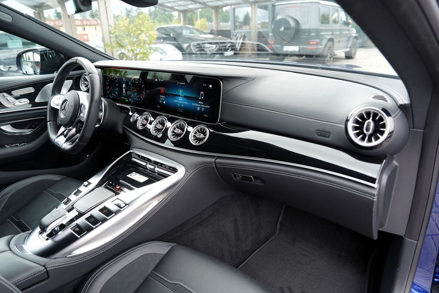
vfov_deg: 53.1
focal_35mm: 24
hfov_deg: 73.7
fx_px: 293
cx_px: 220
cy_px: 146
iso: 100
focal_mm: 24
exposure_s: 1/60
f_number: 4
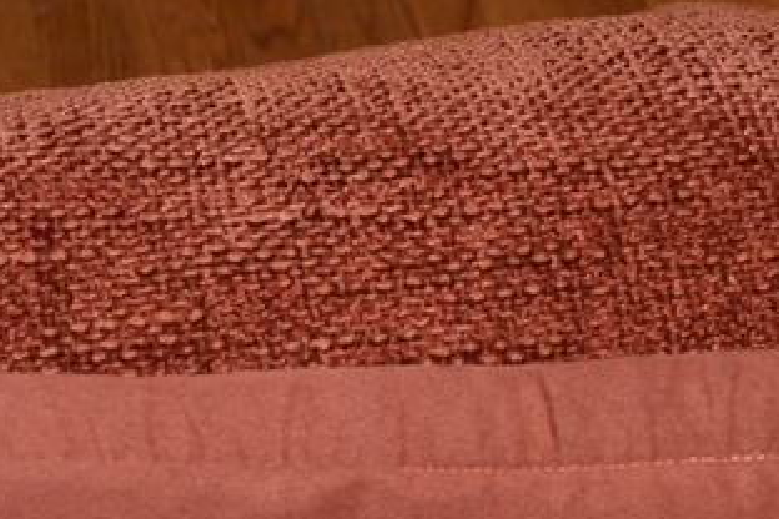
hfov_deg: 25.9
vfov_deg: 17.1
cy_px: 526
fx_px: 1688
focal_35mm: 78
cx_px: 270
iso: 640
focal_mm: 18
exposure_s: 1/60
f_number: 3.5
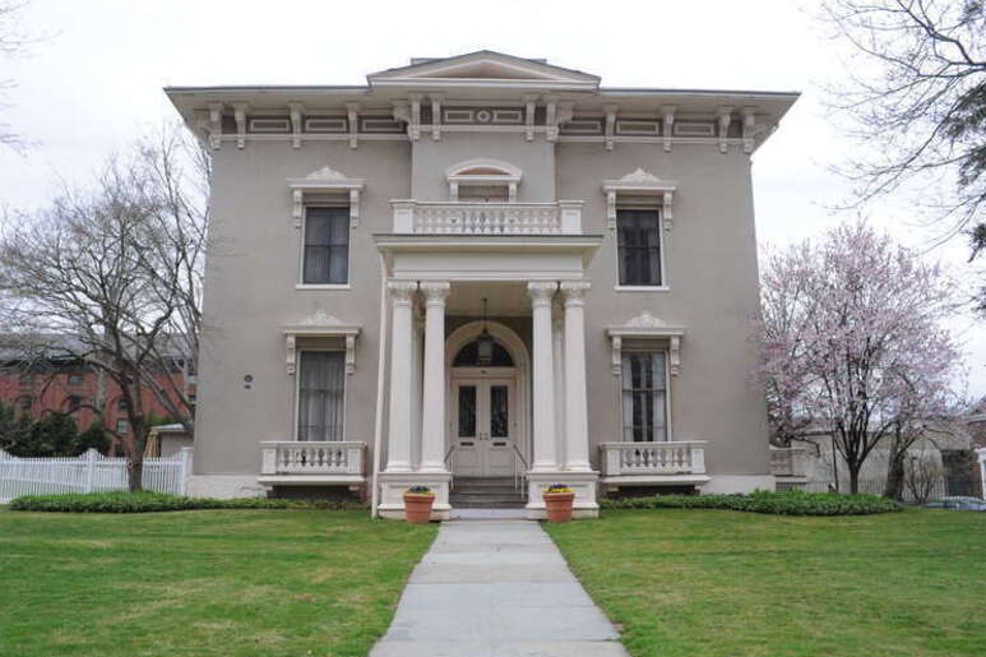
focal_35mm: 31
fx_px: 849
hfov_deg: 60.3
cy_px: 321
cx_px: 480
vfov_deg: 42.3
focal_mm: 20
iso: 200
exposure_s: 1/80
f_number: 11
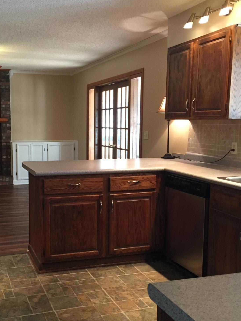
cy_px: 166
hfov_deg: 35.5
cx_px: 76
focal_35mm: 40
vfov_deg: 46.8
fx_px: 371
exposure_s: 1/30
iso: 160
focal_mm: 4.15
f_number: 2.2
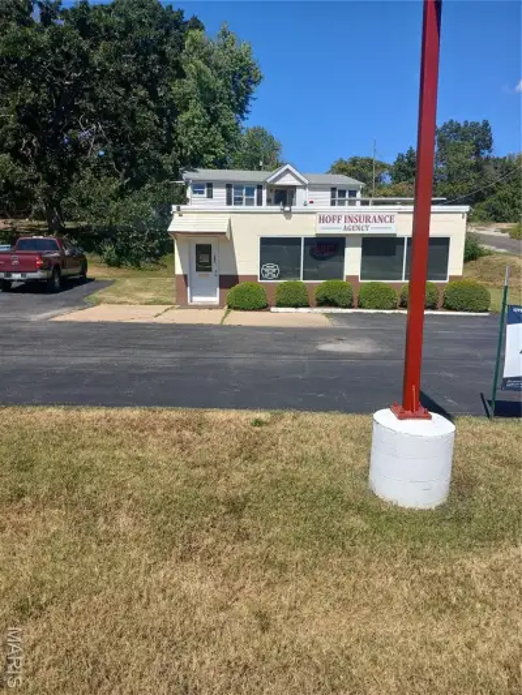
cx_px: 261
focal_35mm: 26
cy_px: 348
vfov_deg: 67.3
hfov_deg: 53.1
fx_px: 523
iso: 20
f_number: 1.8
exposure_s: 1/811
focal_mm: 3.98
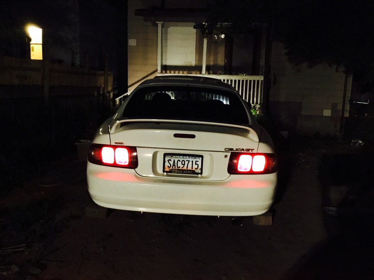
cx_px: 187
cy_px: 140
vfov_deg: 45.4
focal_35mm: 31
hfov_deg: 58.4
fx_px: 335
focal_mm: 3.3
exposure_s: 1/15
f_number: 2.4
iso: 800
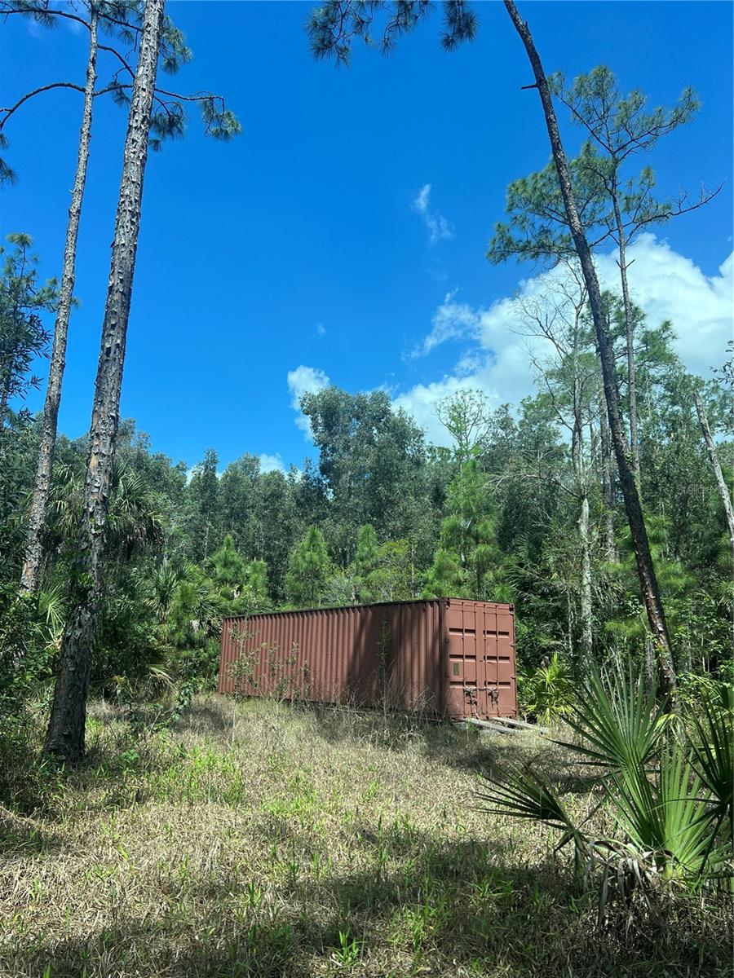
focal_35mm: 26
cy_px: 489
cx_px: 367
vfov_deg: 67.3
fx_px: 735
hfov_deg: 53.1
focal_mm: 5.7
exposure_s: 1/2208
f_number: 1.5
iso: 50
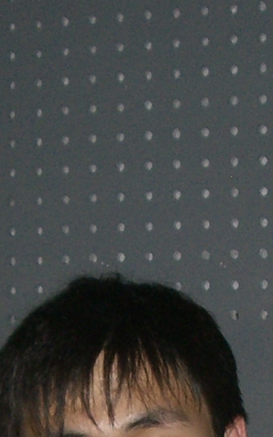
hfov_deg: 7.6
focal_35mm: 173
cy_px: 561
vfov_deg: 11.8
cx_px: 107
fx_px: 2060
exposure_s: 1/60
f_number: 2.7
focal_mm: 6.2
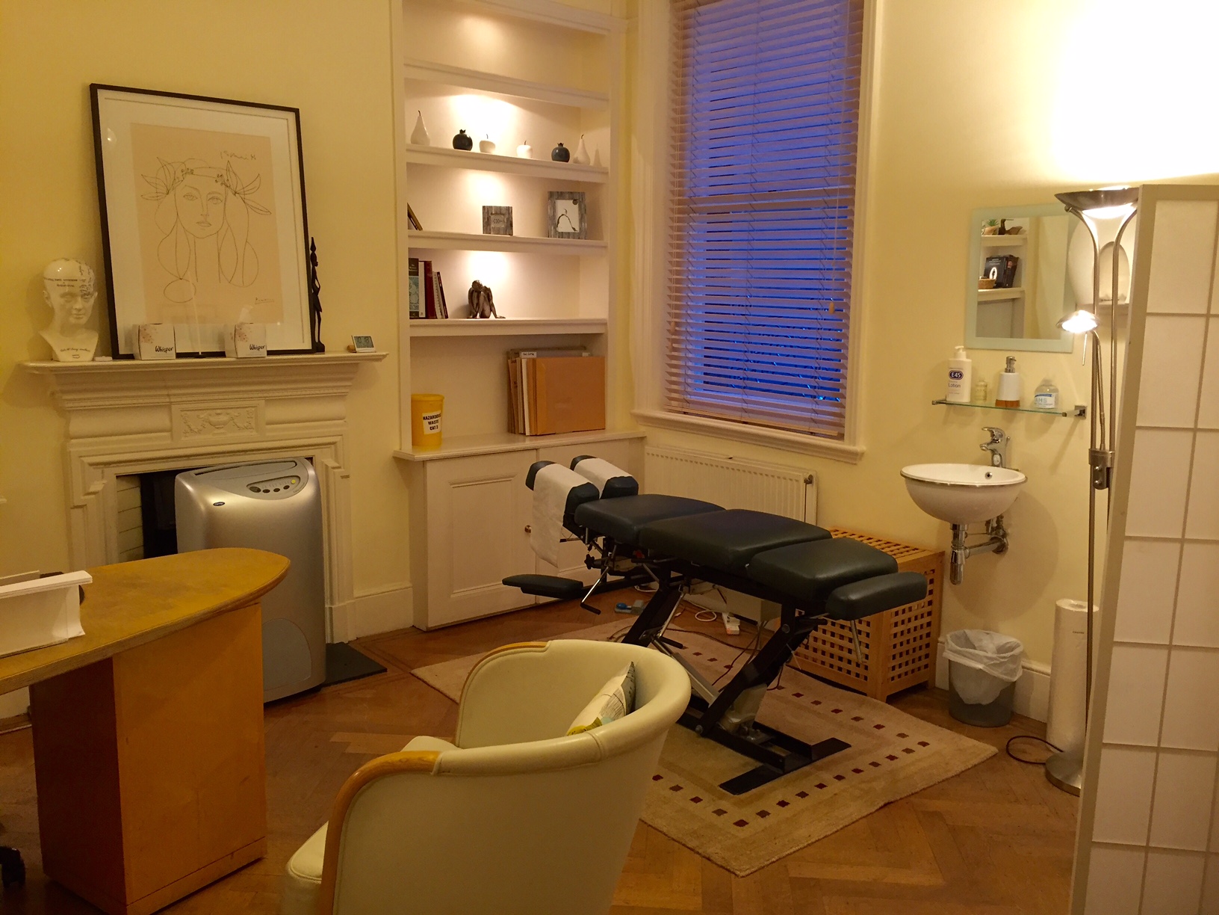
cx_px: 610
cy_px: 458
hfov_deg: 61.7
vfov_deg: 48.2
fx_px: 1021
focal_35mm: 29
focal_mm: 4.15
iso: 160
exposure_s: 1/33
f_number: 2.2
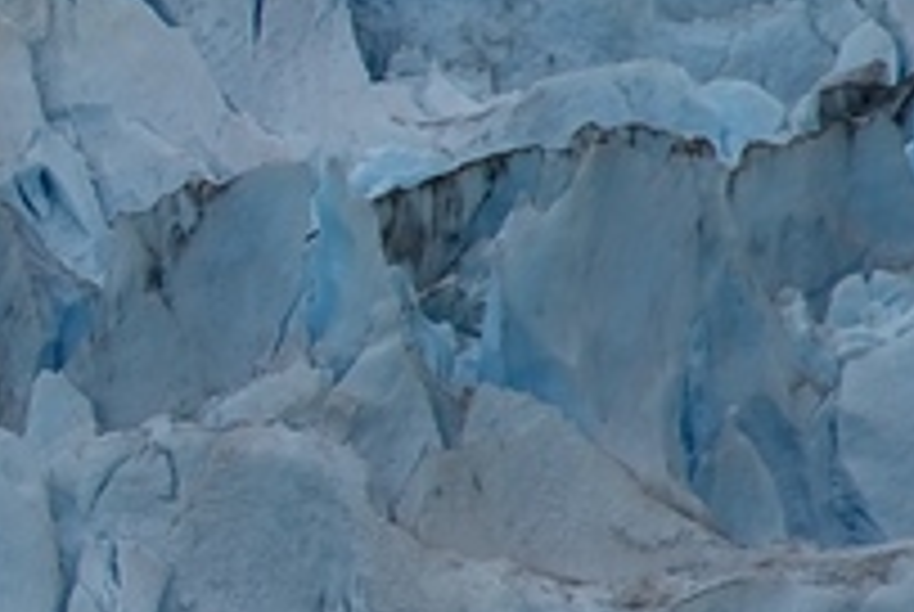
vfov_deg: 1.8
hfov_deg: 2.7
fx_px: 19196
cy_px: 180
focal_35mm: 755
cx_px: -1337
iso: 100
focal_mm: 120
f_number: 5.6
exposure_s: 1/250
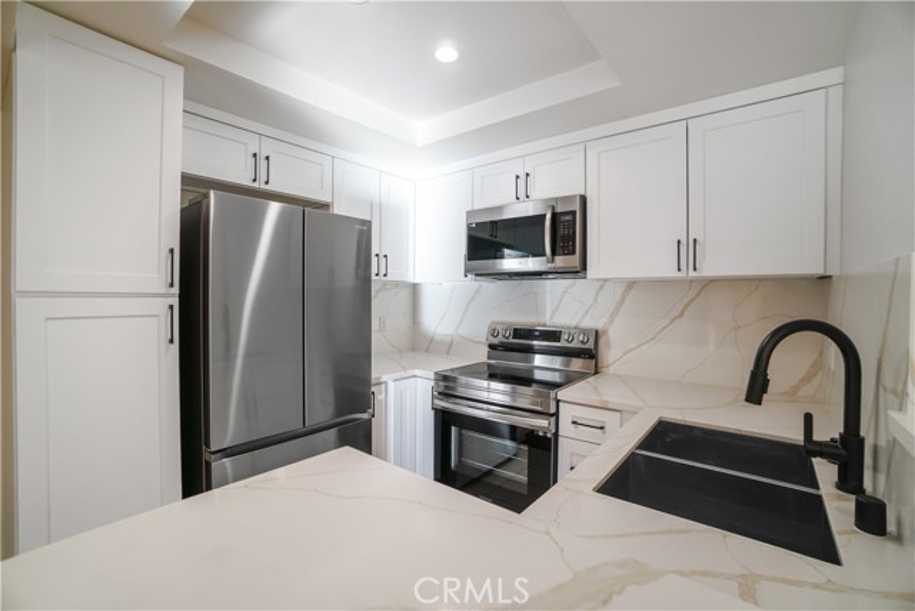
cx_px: 458
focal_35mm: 15
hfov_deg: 100.4
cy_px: 306
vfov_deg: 77.4
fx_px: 381
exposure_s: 1/40
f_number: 4.5
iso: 100
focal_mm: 10
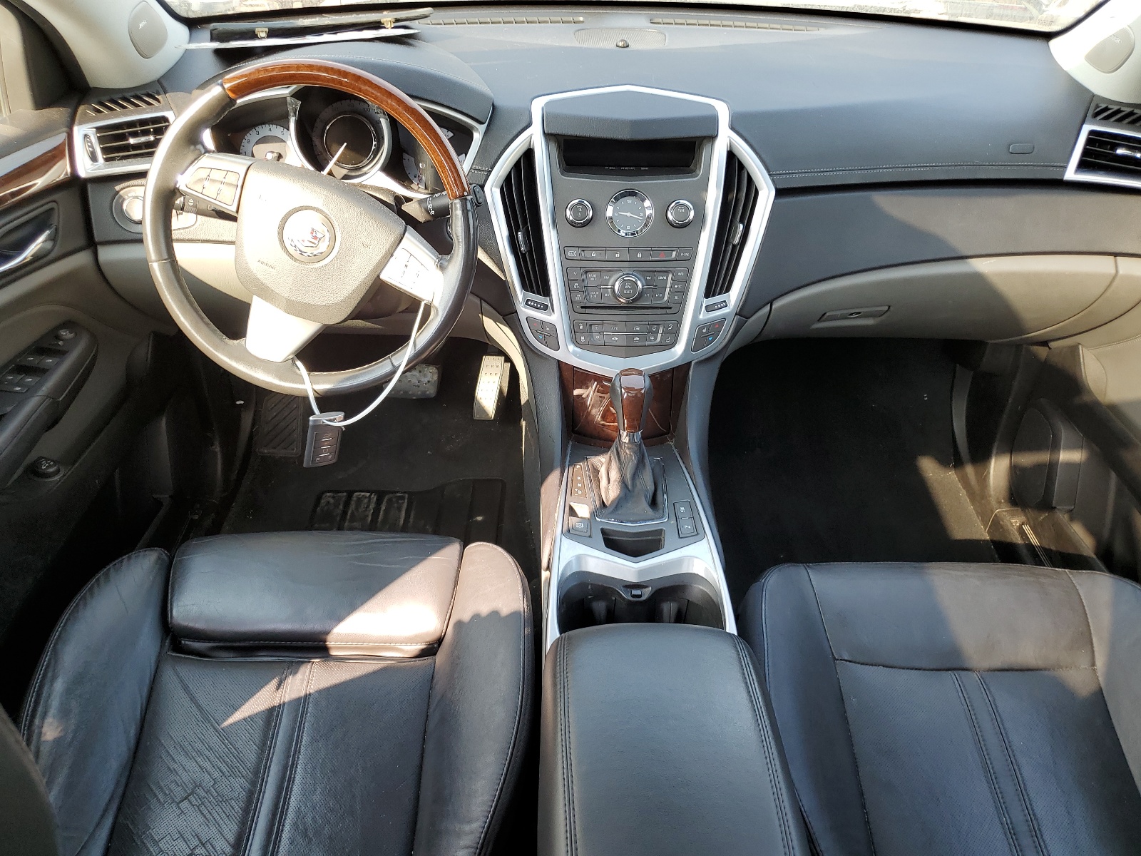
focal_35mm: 26
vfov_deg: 53.1
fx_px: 857
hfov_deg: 67.3
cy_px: 428
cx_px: 570
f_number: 1.5
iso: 50
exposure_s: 1/175
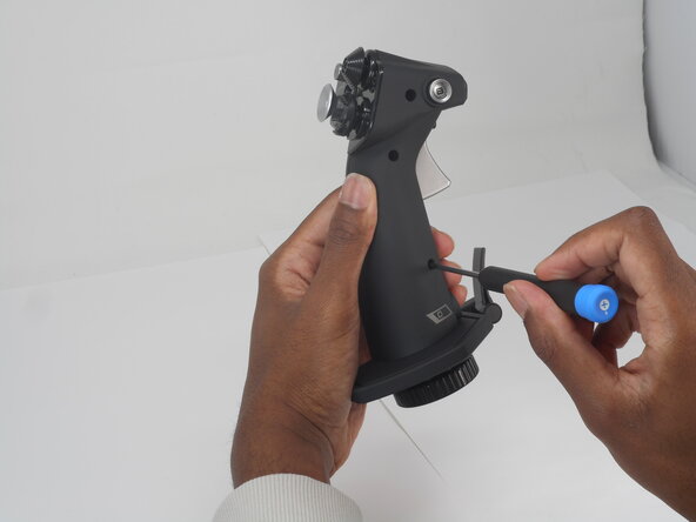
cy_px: 261
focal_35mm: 67
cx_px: 348
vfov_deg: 21.9
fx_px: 1347
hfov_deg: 29.0
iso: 80
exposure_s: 1/40
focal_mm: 12
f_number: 5.3
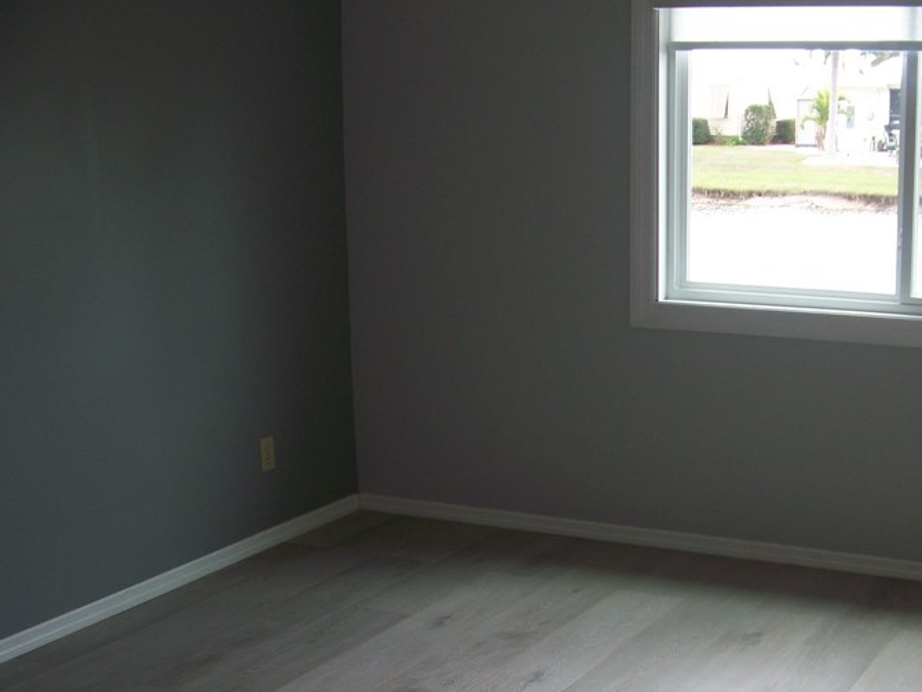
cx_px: 669
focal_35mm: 55
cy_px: 468
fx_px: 1465
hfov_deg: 34.3
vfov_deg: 26.4
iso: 64
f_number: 2.8
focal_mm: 5.85
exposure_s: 1/100
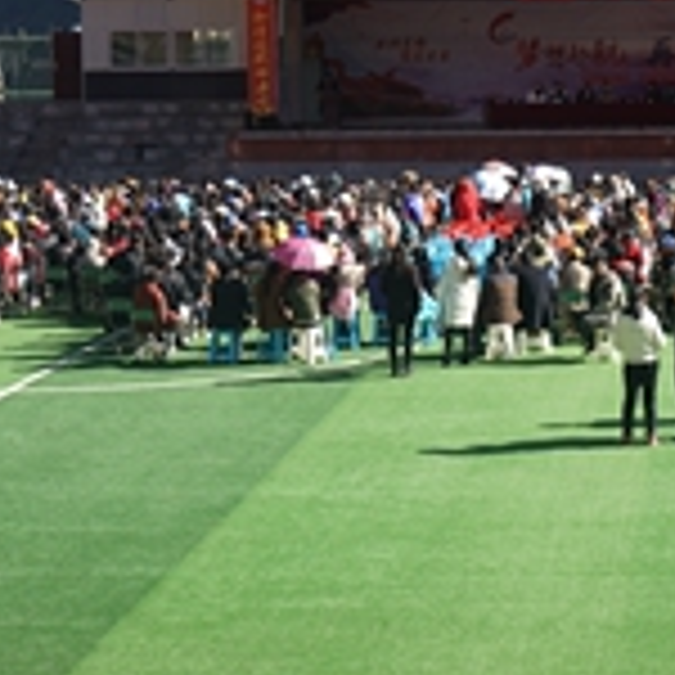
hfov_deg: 17.2
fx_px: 2184
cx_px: 648
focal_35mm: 99
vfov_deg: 17.4
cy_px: 90
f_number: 5.6
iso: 50
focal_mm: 35
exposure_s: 1/125
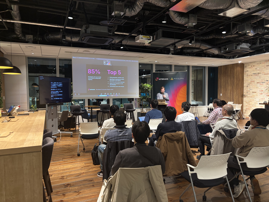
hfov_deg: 67.3
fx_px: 202
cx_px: 134
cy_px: 101
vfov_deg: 53.1
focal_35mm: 26
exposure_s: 1/60
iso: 160
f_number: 1.6
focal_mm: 5.96
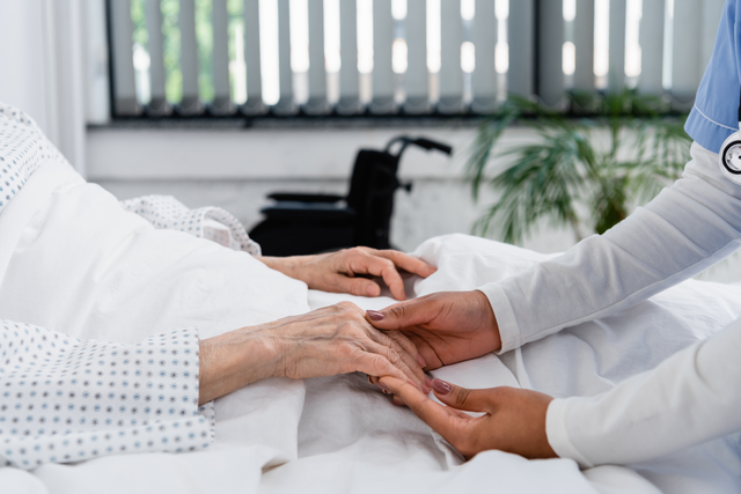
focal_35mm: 48
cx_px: 370
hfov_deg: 41.1
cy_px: 247
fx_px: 988
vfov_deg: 28.1
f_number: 4
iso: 125
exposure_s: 1/160
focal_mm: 48
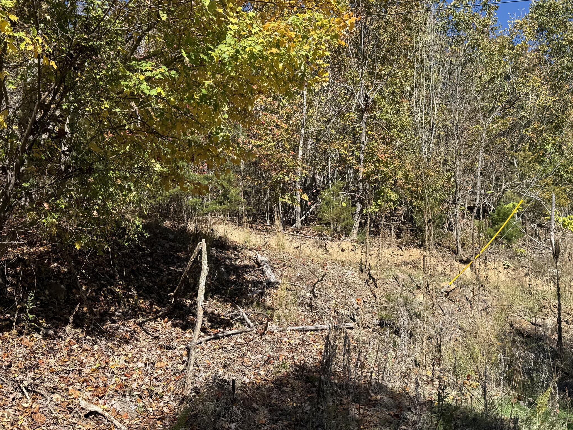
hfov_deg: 52.5
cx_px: 322
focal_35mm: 35
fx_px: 579
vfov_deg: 40.6
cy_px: 185
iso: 80
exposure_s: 1/2370
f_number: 1.78
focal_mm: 6.76
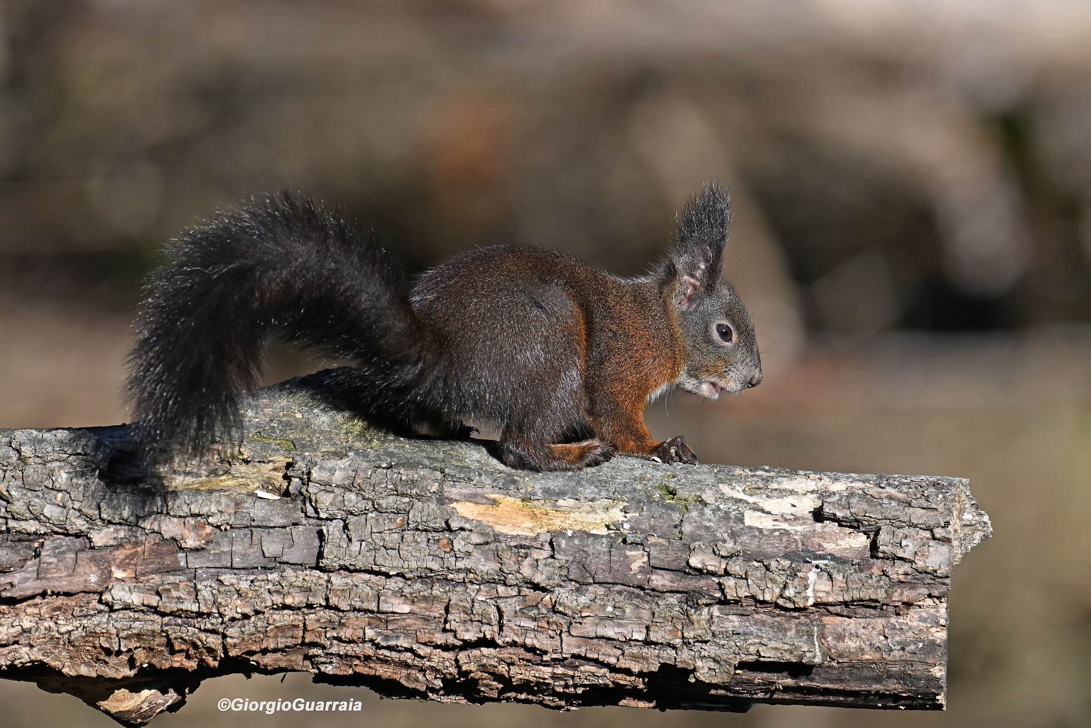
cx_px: 546
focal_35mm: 600
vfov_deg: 2.3
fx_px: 18182
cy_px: 364
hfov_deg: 3.4
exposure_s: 1/2500
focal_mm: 400
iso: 640
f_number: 5.6
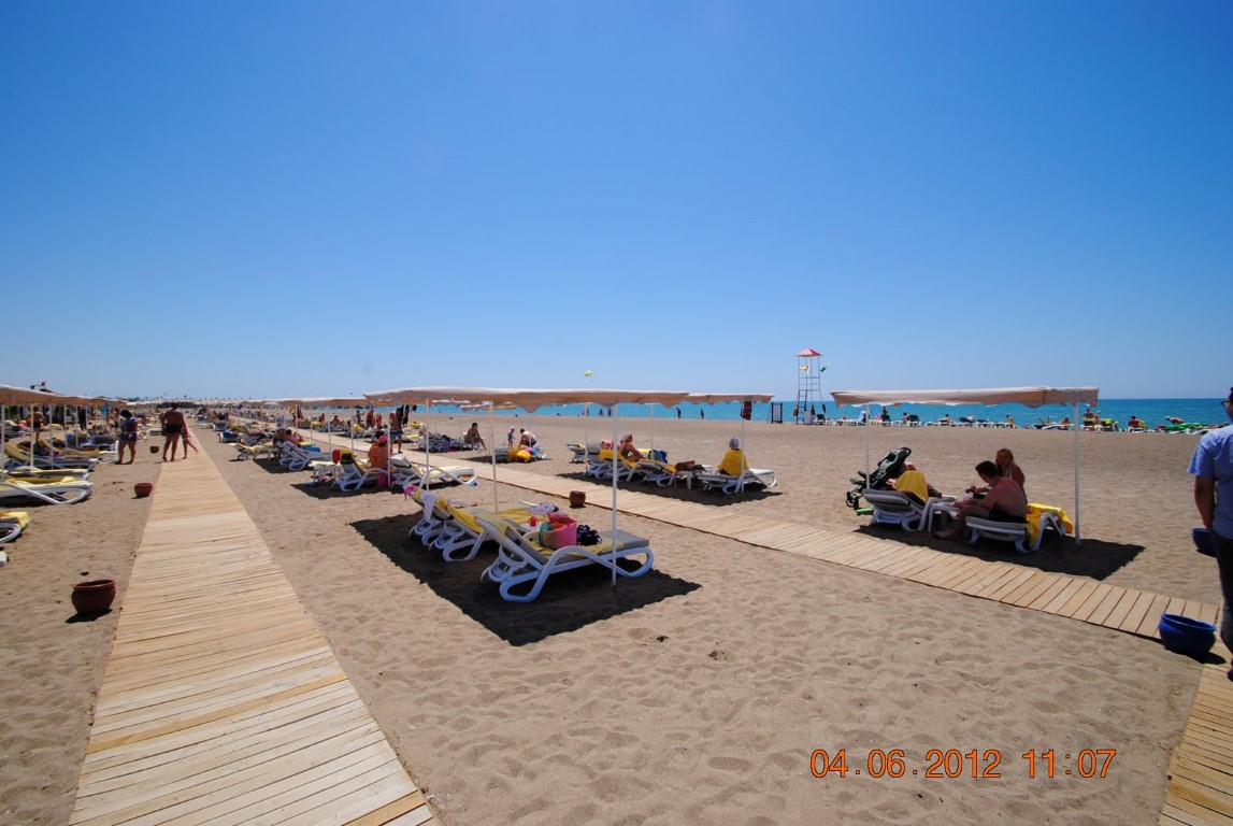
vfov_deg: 77.5
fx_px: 514
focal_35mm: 15
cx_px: 616
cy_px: 413
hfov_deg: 100.3
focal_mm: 10
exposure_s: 1/320
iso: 100
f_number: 9
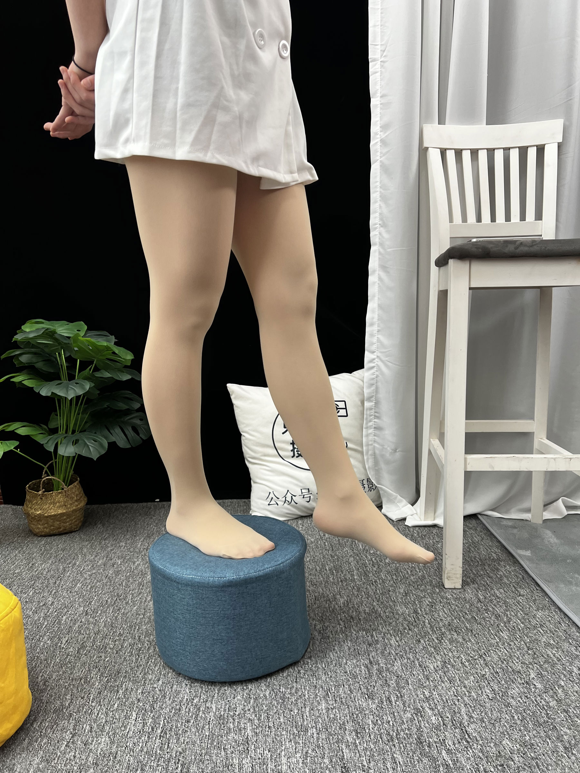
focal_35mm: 26
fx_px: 581
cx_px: 290
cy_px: 386
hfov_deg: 53.1
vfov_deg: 67.3
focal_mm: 5.7
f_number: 1.5
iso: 125
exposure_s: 1/101
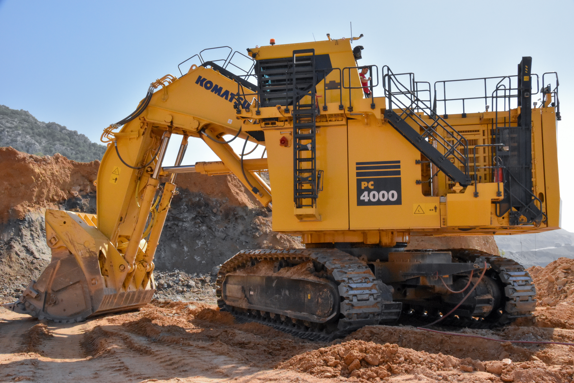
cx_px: 287
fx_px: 526
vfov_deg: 40.0
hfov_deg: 57.2
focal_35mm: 33
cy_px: 192
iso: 2500
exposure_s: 1/800
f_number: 22
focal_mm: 22
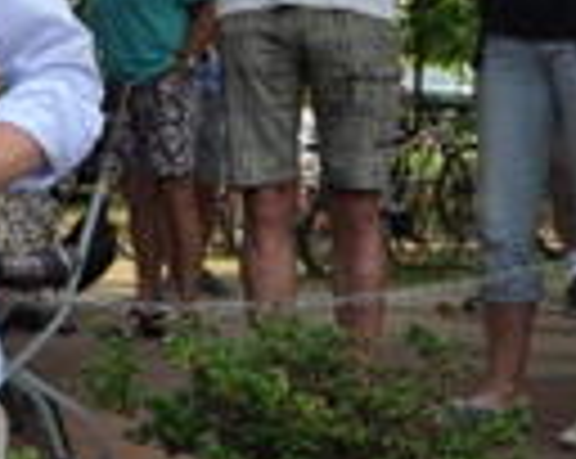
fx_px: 2179
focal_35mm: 128
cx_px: -423
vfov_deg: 12.0
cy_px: 108
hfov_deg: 13.6
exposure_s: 1/1250
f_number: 4.5
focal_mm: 26
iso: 400
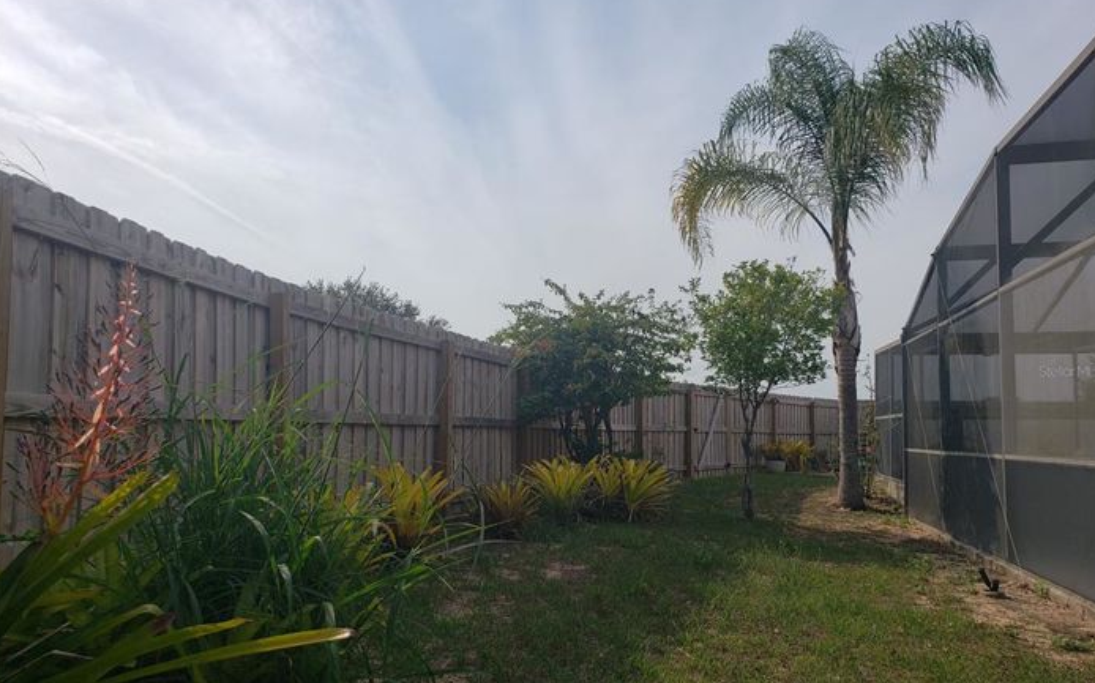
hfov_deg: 66.5
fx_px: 835
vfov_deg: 44.4
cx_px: 548
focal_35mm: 28
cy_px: 371
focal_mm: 4.3
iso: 50
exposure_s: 1/2913
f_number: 2.4
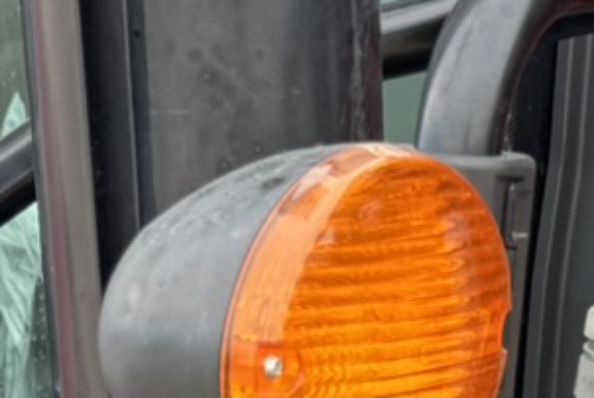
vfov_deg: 7.2
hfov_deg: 12.1
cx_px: 267
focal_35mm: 169
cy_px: 1202
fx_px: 2791
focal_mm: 6.76
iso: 64
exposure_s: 1/213
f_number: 1.78
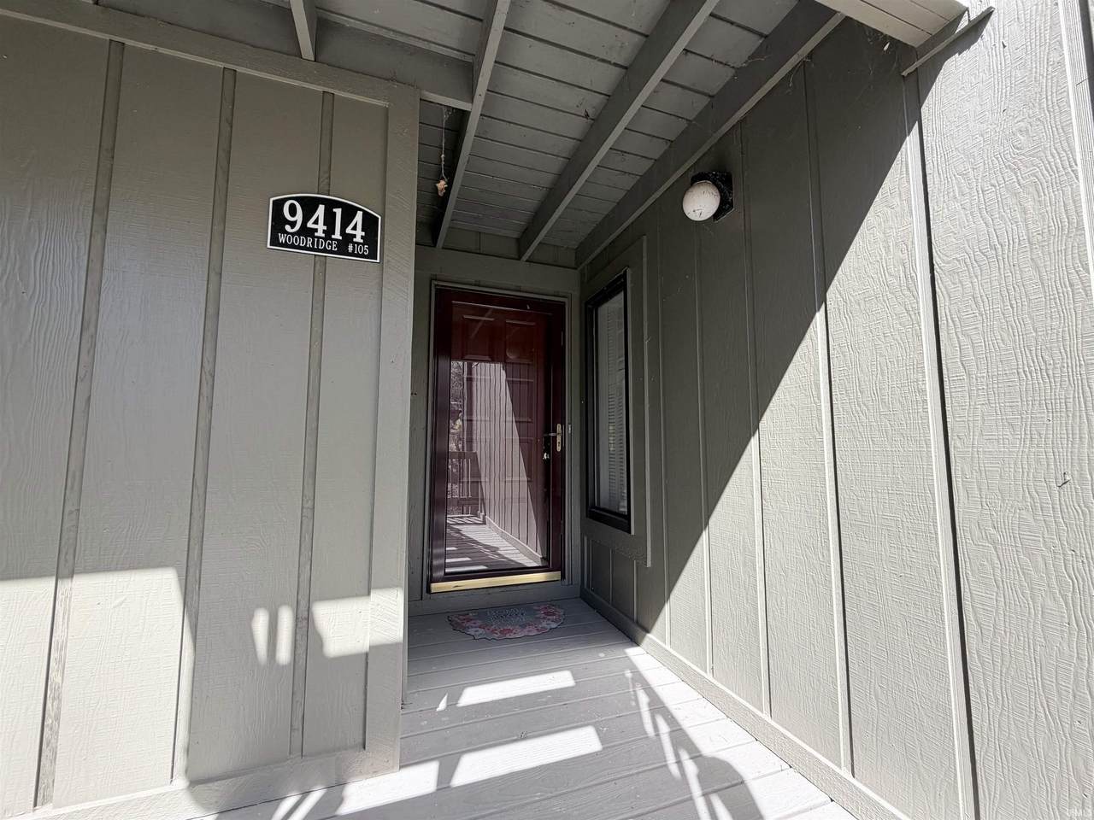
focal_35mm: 14
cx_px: 547
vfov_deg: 85.7
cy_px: 410
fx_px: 442
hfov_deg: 102.1
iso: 40
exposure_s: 1/258
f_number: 2.2
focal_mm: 2.22
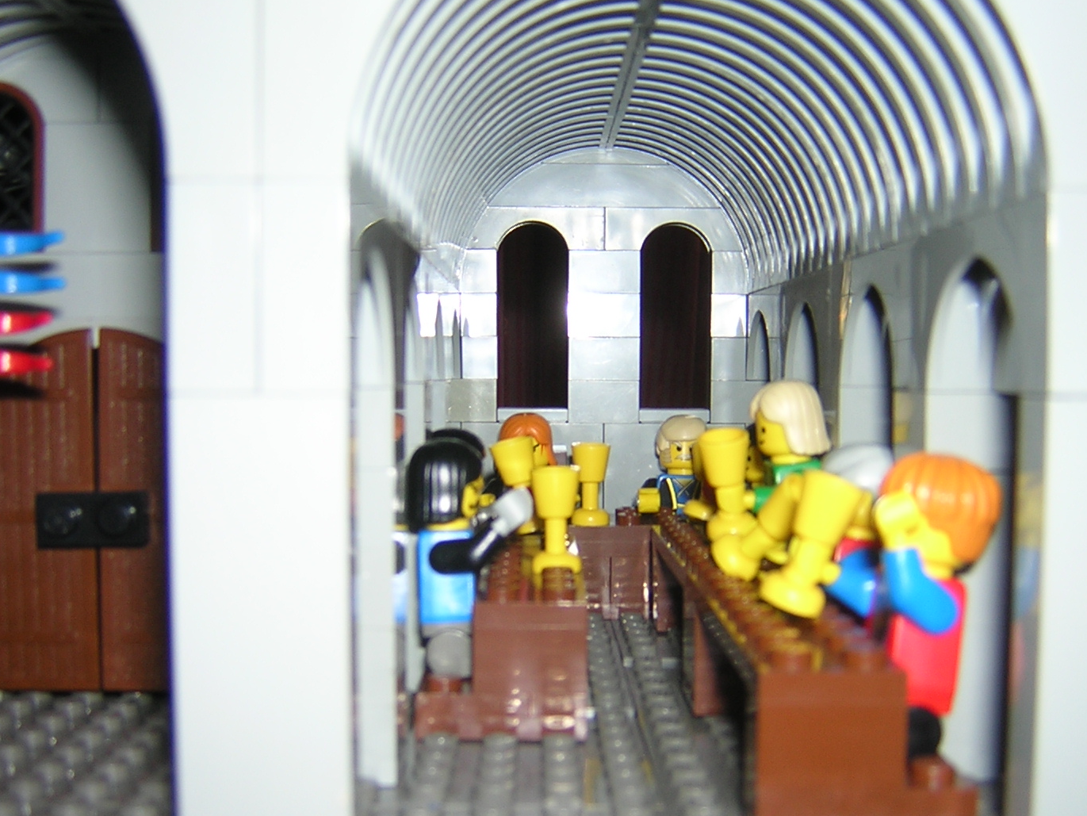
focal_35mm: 42
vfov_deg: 34.4
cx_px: 591
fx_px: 1319
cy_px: 415
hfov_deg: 44.7
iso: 100
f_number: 2.6
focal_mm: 4.7
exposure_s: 1/60.1
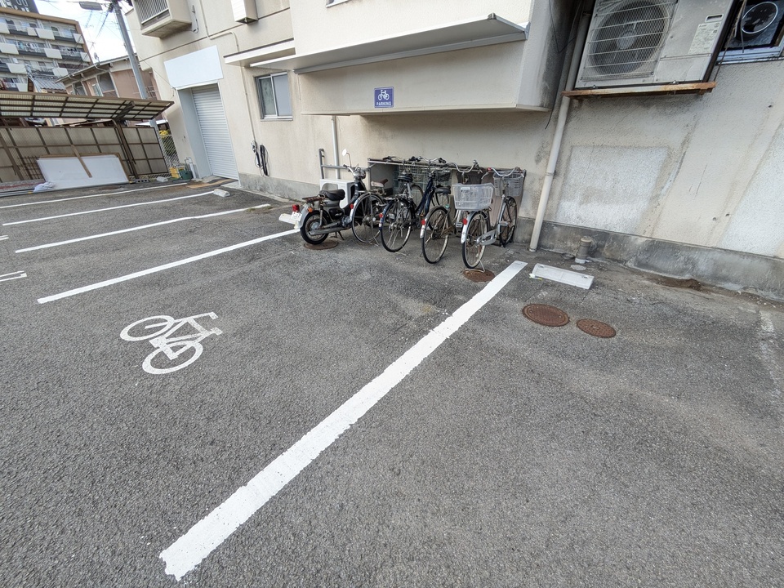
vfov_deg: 85.7
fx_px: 317
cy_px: 294
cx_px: 392
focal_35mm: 14
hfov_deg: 102.1
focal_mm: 1.83
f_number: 2.2
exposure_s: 1/292
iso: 49
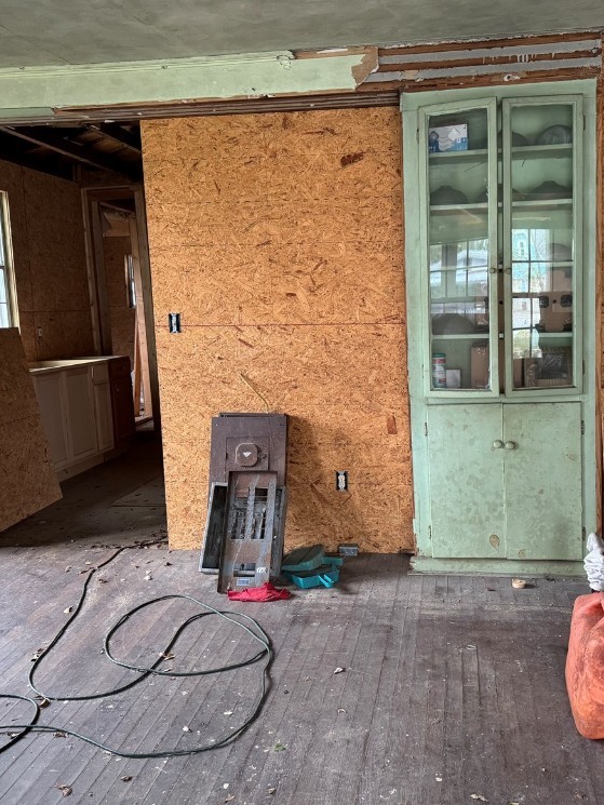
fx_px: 768
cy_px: 395
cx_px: 362
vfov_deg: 55.3
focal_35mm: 33
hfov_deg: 42.8
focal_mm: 6.76
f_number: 1.78
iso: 400
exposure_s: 1/60
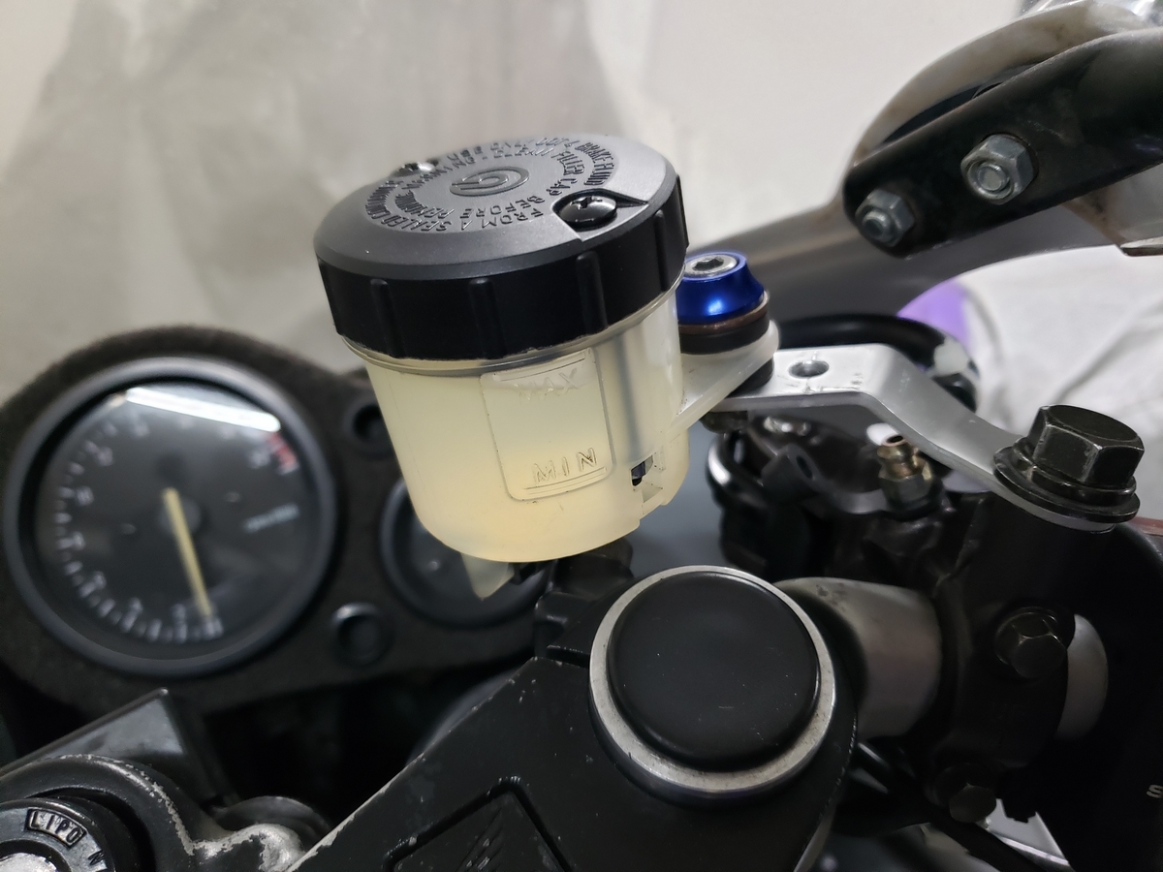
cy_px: 436
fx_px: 874
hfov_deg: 67.3
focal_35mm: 26
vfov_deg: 53.1
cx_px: 582
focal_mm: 4.3
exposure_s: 1/50
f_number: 1.5
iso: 320
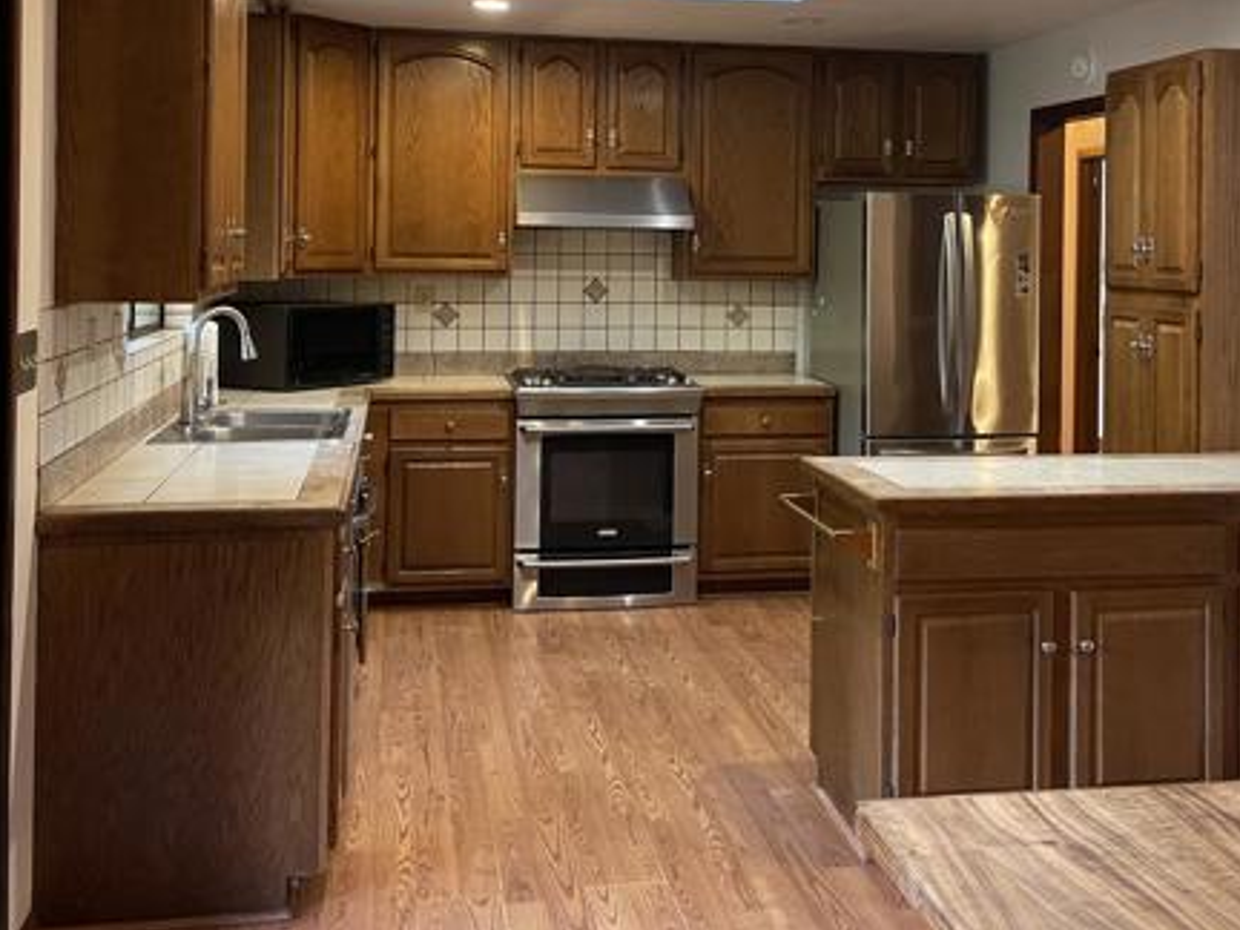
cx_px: 675
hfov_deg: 50.1
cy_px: 247
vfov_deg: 37.8
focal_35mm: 37
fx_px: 1325
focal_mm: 5.1
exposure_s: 1/60
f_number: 1.6
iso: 500
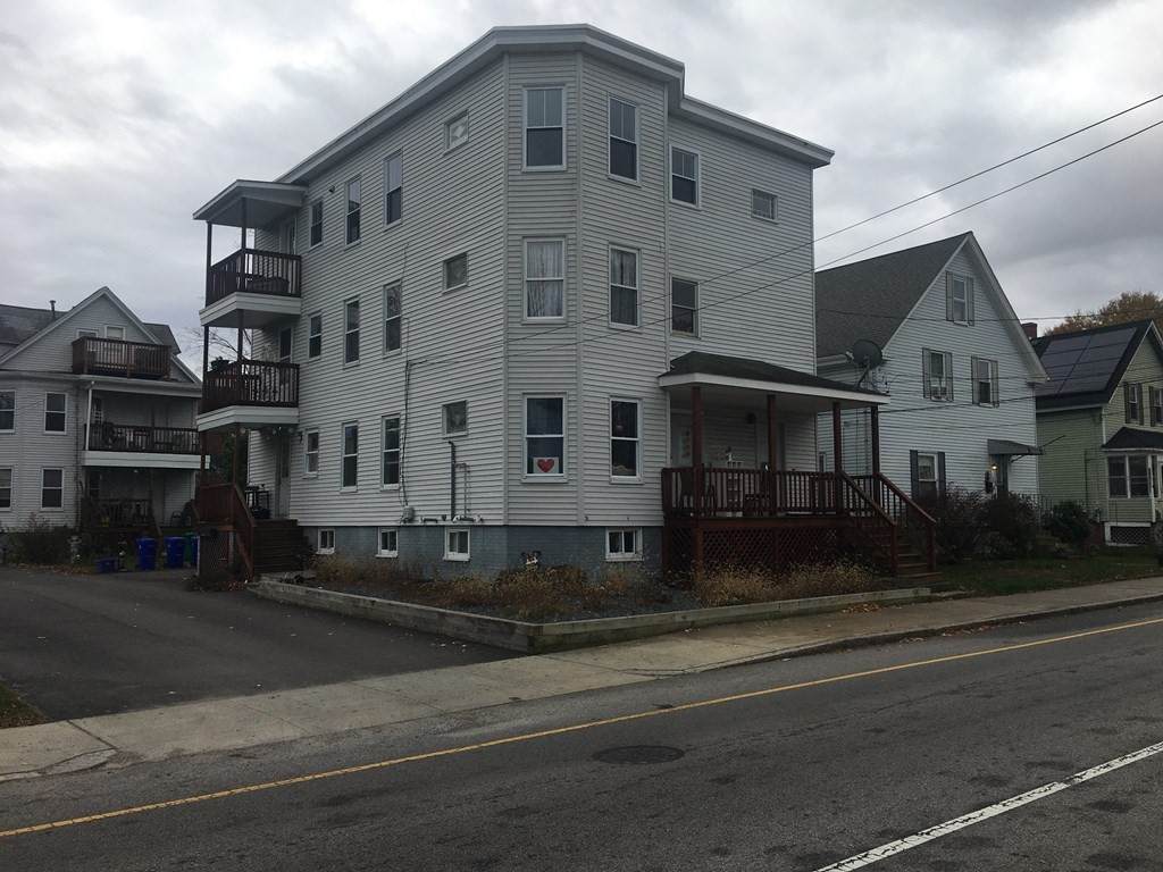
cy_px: 436
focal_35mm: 29
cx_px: 582
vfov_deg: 48.2
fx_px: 974
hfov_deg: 61.7
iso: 25
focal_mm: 4.15
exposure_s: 1/1026
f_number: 2.2
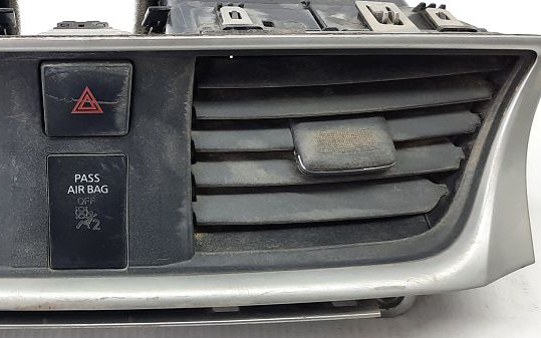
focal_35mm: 59
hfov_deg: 33.0
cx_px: 65
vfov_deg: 21.7
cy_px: 66
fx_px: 870
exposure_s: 1/50
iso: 125
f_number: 2
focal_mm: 4.6
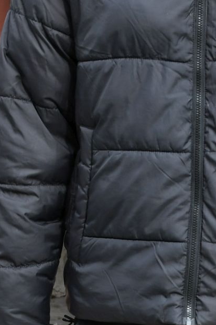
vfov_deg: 10.3
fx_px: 1782
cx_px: 207
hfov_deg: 6.9
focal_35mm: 198
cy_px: 298
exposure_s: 1/250
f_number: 6.3
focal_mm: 32
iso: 200
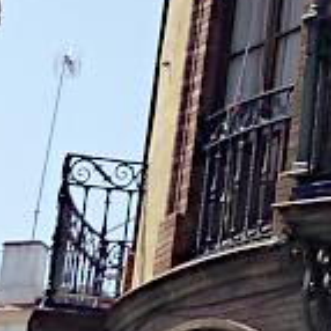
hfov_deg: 7.1
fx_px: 2564
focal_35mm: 237
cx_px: 713
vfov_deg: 7.0
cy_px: -461
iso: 125
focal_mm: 5.3
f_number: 4
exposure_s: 1/500
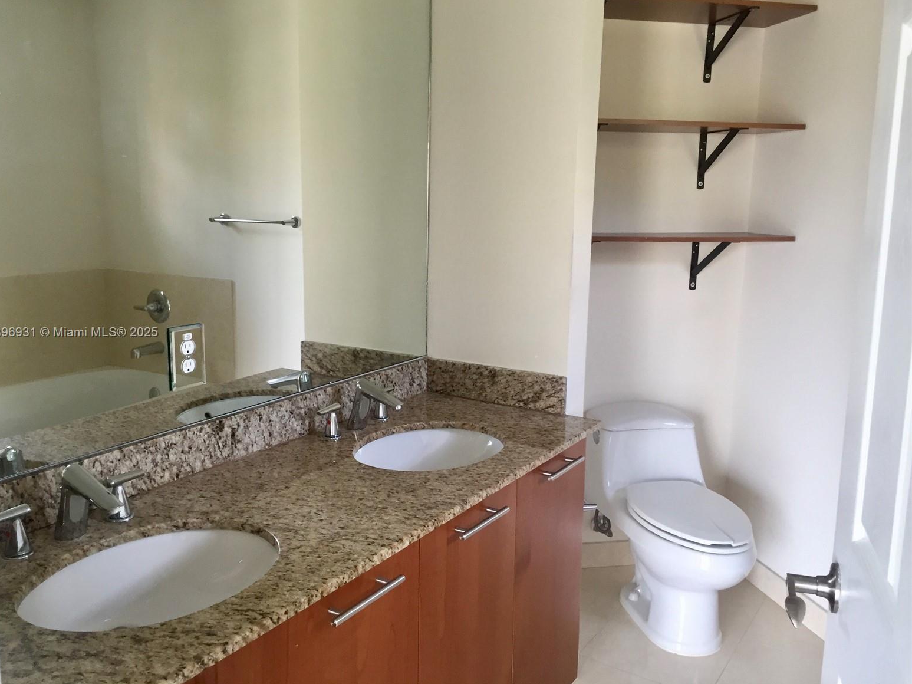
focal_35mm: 30
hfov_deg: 60.0
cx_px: 441
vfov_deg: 46.8
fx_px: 790
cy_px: 333
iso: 64
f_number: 2.2
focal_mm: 4.15
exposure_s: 1/30
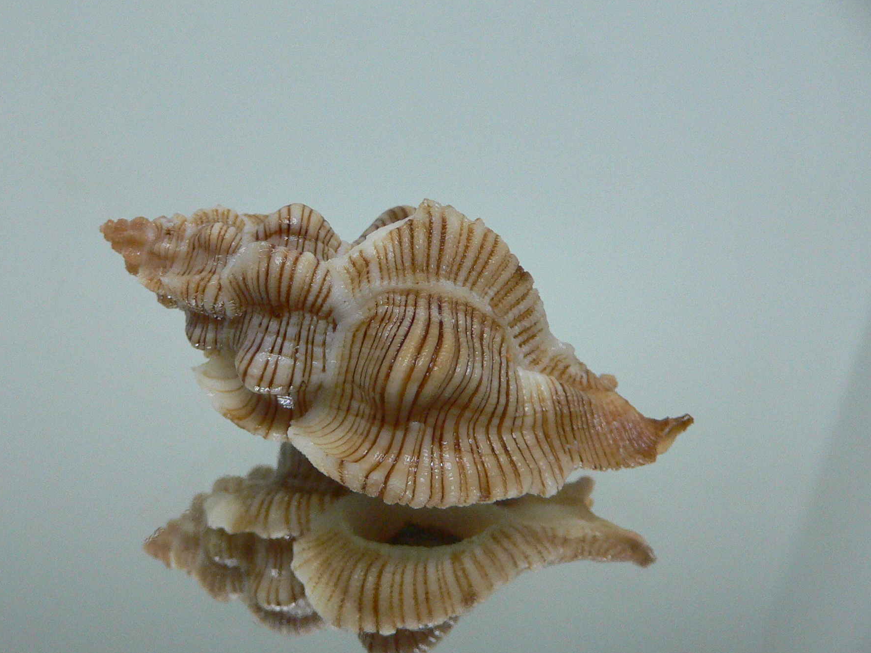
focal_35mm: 40
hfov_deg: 46.7
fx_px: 1006
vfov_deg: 36.0
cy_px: 338
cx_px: 382
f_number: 2.8
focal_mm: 4.6
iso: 200
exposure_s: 1/50
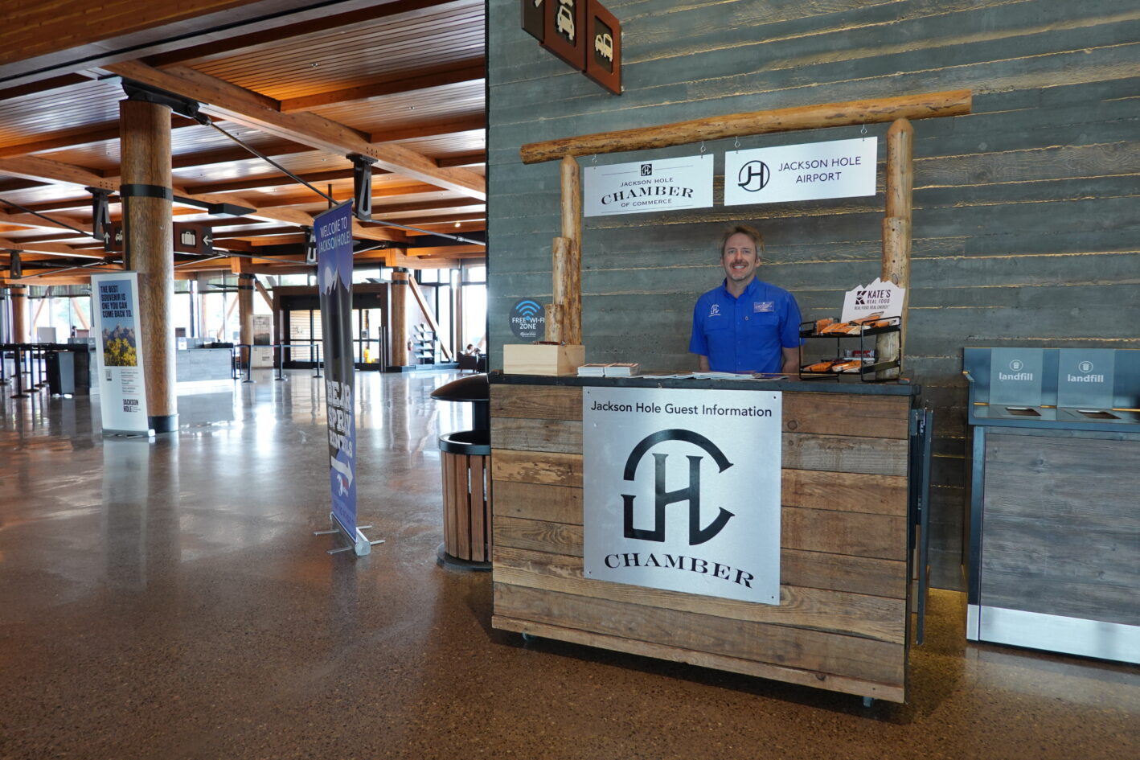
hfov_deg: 73.8
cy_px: 380
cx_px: 570
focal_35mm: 24
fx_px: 760
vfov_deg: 53.1
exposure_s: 1/30
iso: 250
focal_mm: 9
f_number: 2.8
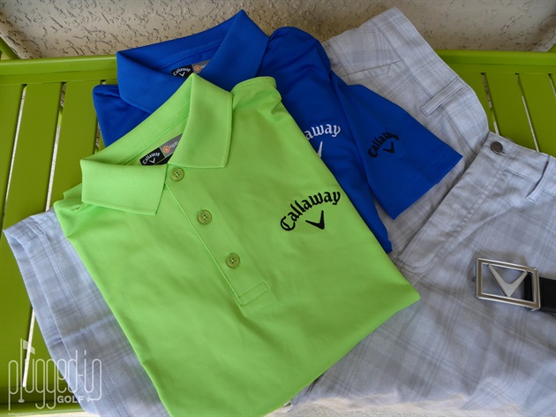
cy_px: 208
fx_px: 401
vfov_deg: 54.8
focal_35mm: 25
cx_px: 278
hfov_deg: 69.4
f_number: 3.3
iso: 100
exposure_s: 1/60
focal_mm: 4.3
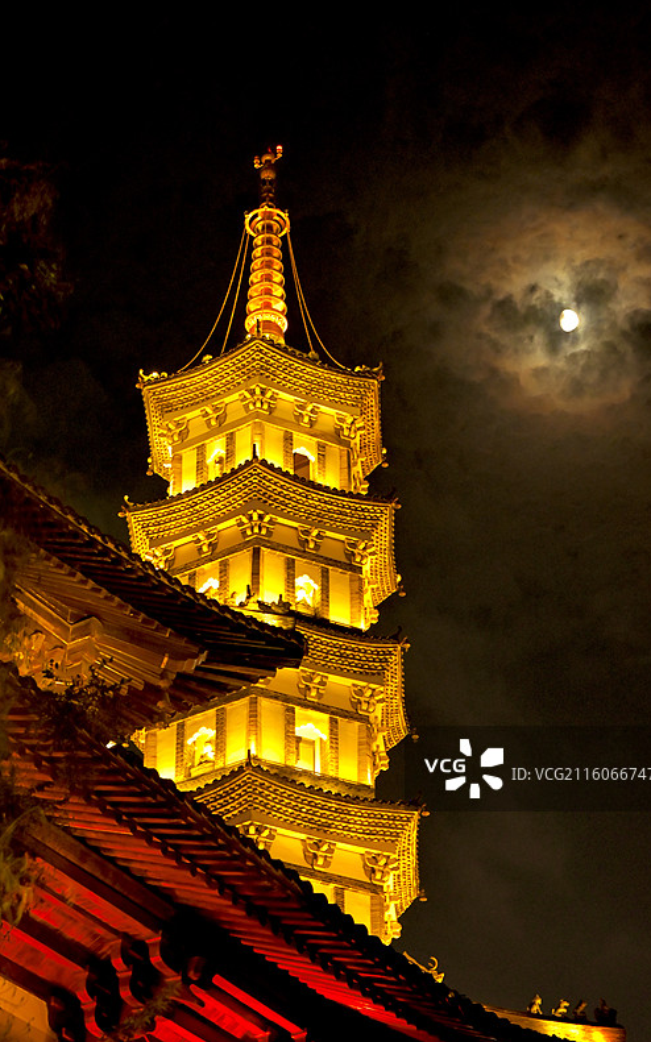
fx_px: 1875
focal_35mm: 66
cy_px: 522
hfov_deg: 19.7
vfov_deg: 31.1
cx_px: 347
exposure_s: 1.6
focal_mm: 64
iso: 800
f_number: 10
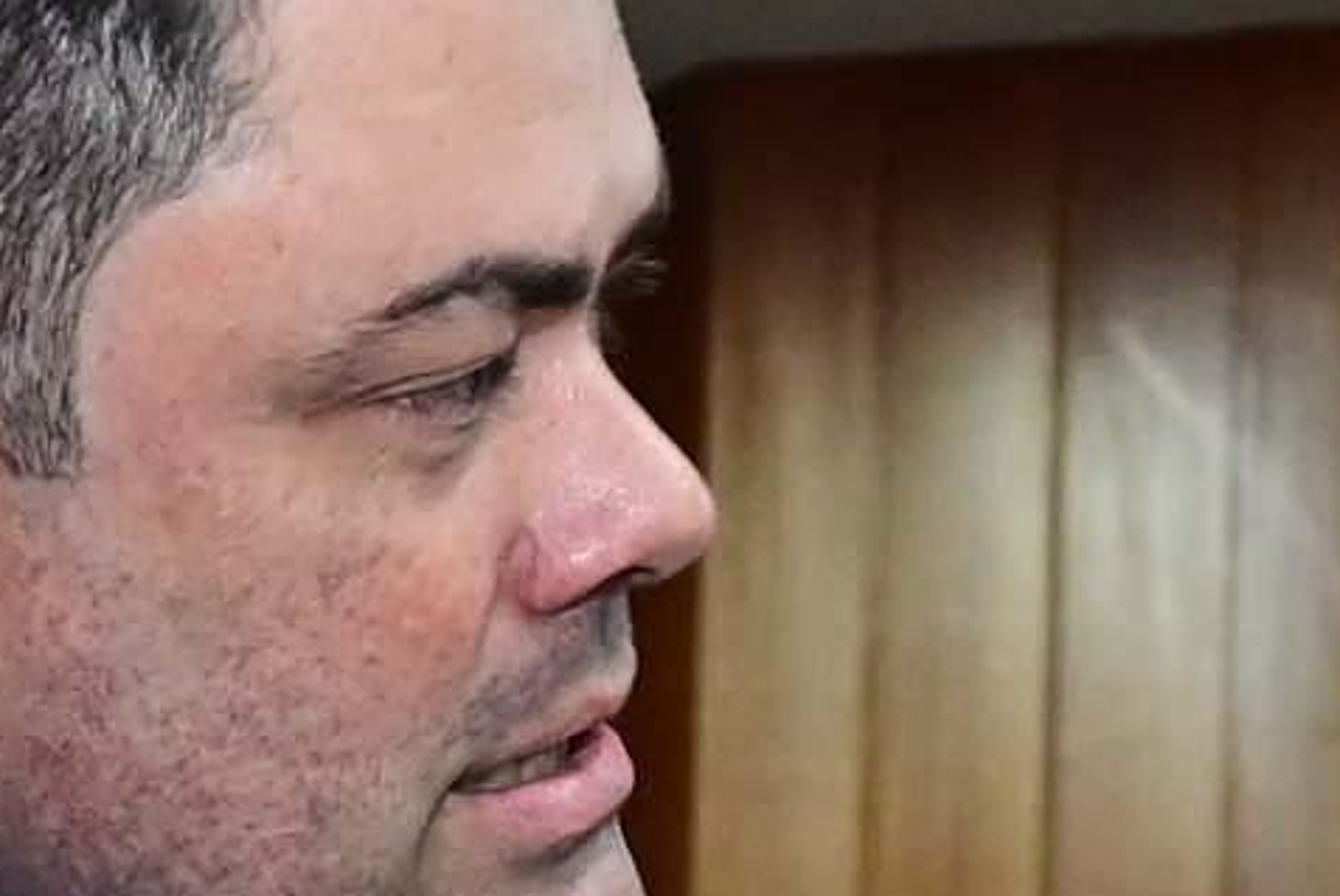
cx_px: 160
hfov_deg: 9.2
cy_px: 2129
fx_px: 8271
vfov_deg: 6.0
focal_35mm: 222
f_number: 4.5
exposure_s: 1/125
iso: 3200
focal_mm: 24
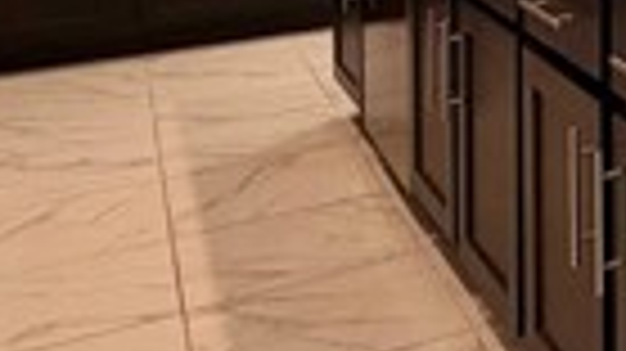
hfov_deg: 22.4
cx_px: 1031
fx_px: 1161
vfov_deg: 15.3
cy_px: -238
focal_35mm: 70
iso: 64
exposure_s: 1/120
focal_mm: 2.22
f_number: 2.2
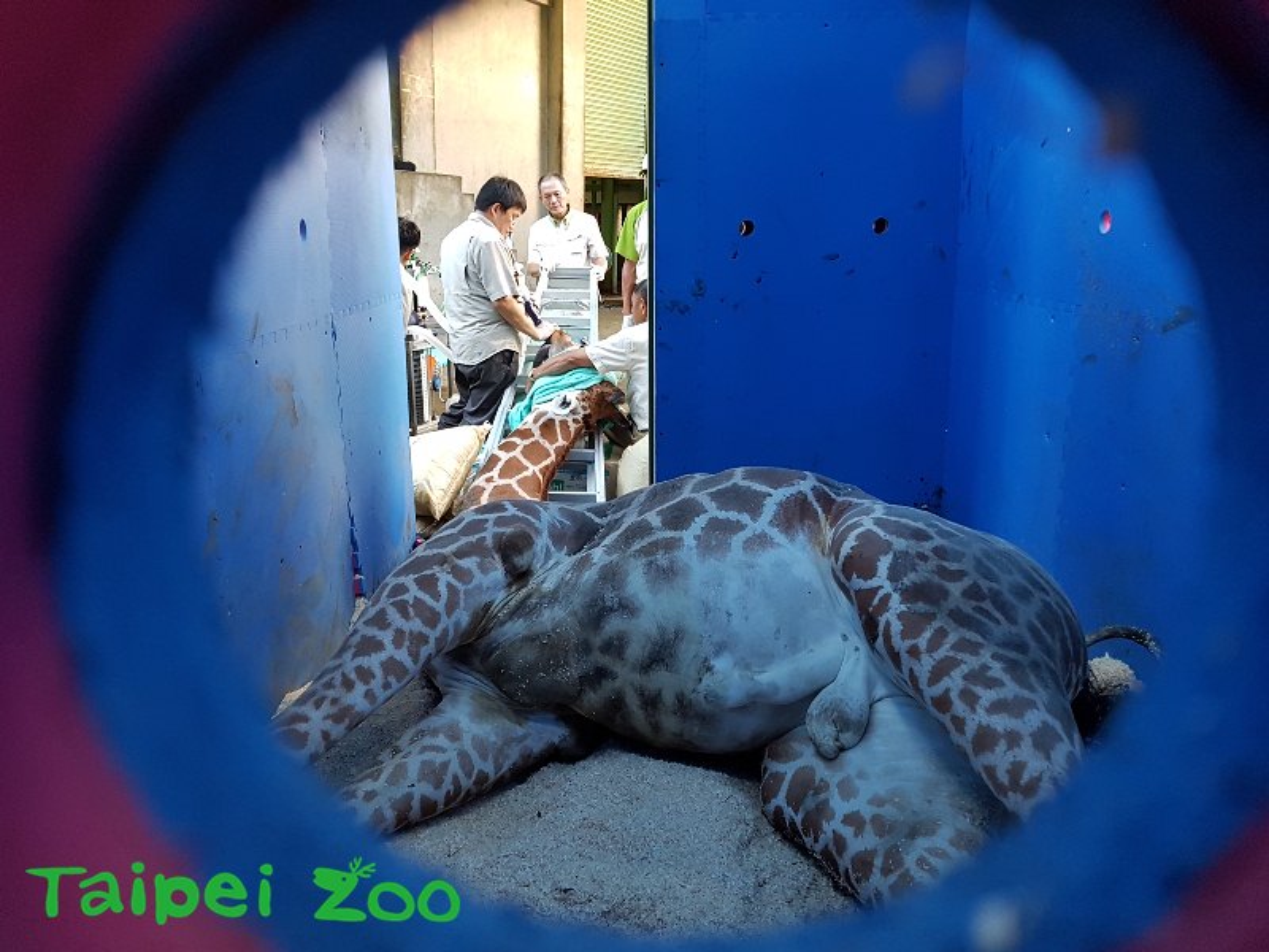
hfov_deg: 67.3
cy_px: 476
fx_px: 953
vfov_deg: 53.1
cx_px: 634
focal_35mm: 26
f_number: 1.7
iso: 200
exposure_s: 1/24
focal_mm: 4.2
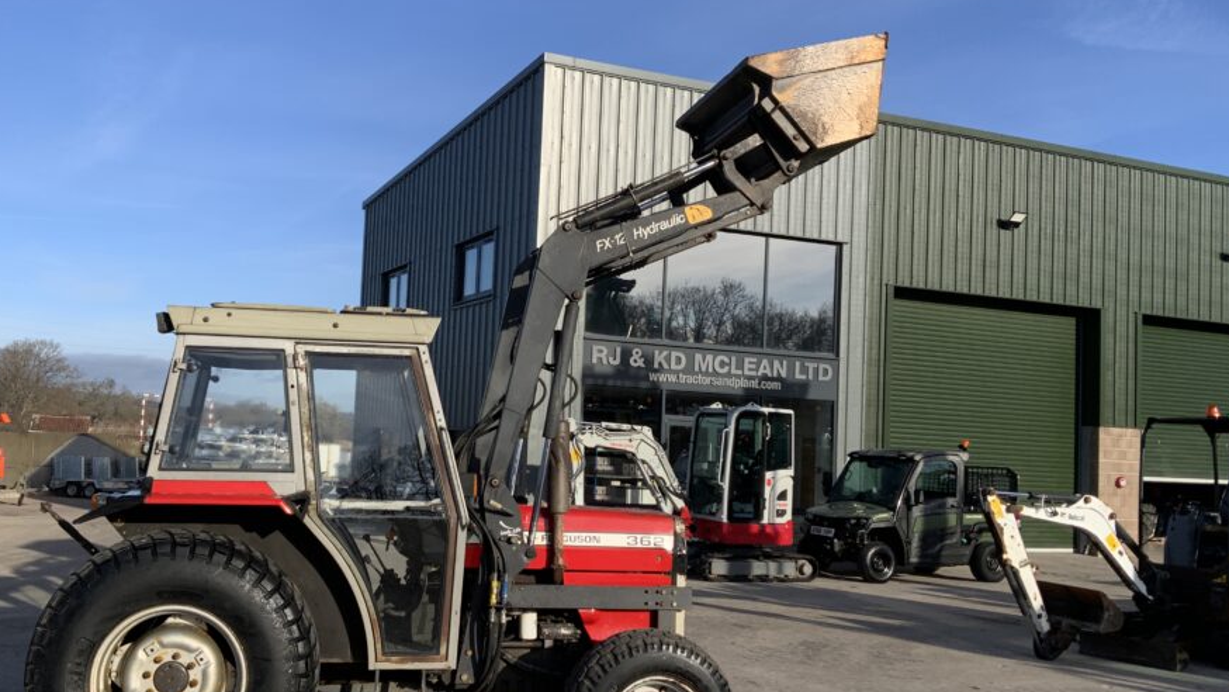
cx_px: 530
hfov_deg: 53.8
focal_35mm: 37
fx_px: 1206
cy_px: 367
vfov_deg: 32.0
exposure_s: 1/1626
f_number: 1.8
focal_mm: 3
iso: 16
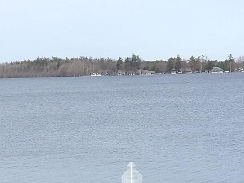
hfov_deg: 15.0
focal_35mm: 131
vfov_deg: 11.3
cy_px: 112
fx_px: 923
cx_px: 146
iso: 100
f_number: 4.6
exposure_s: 1/684
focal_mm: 4.3
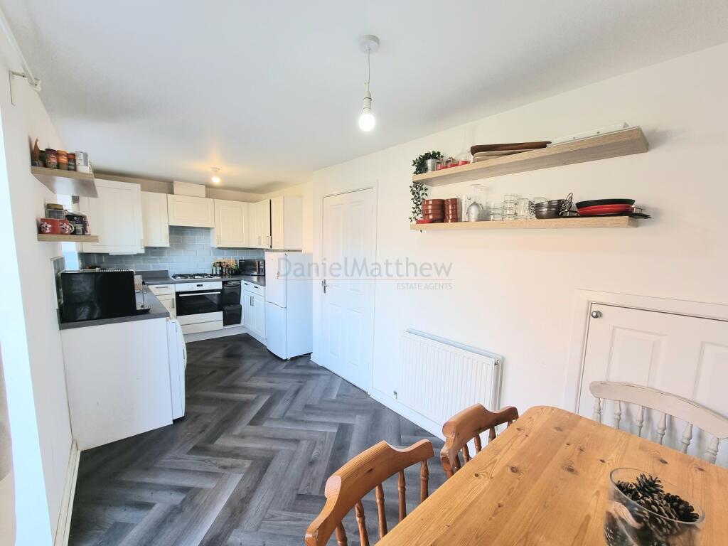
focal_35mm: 13
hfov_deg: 106.2
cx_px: 364
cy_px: 273
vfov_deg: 89.9
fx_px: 273
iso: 80
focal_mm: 2.2
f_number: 2.2
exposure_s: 1/100
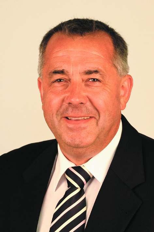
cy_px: 116
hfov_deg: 16.5
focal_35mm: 82
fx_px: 530
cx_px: 77
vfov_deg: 24.6
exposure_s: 1/125
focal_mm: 55
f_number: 5.6
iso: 400
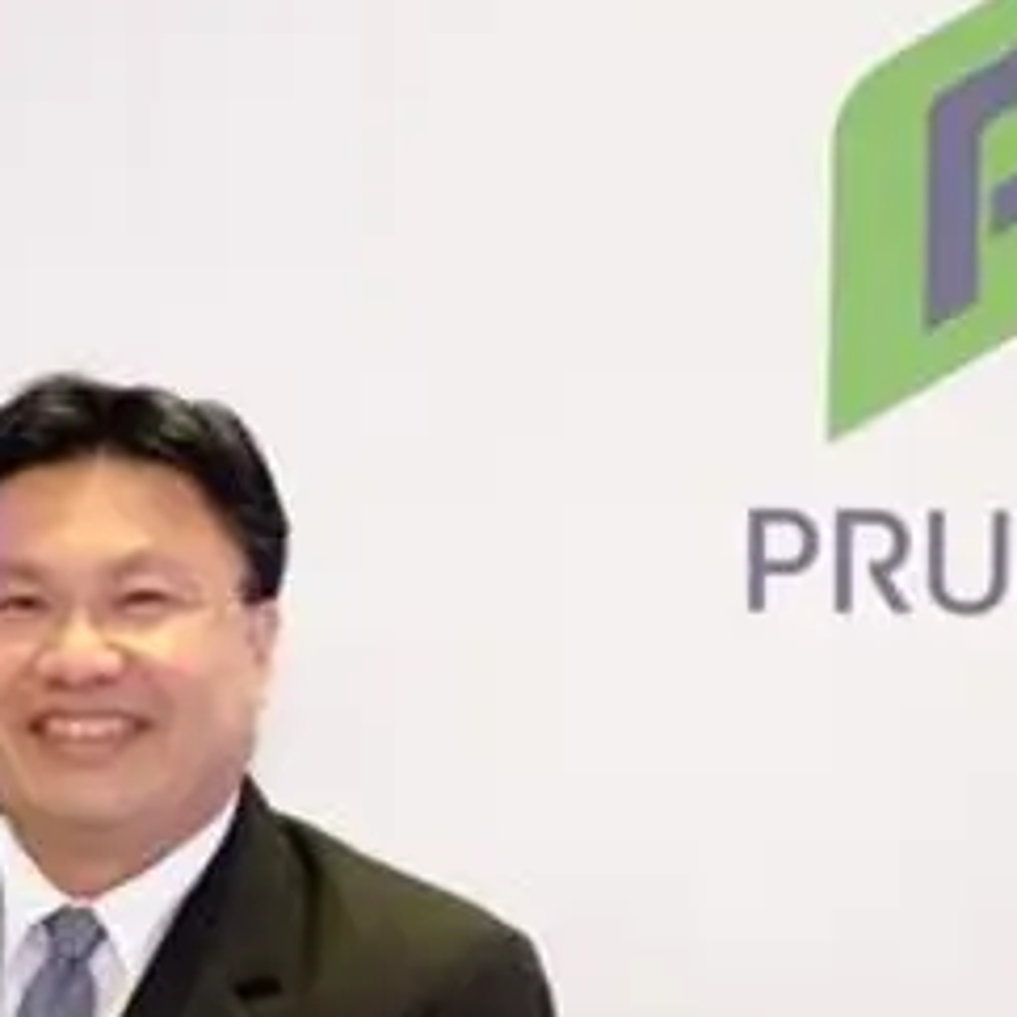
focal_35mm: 85
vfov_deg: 20.0
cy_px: 925
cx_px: -17
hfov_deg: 19.8
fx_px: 2825
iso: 2500
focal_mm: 20.5
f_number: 4
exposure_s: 1/25
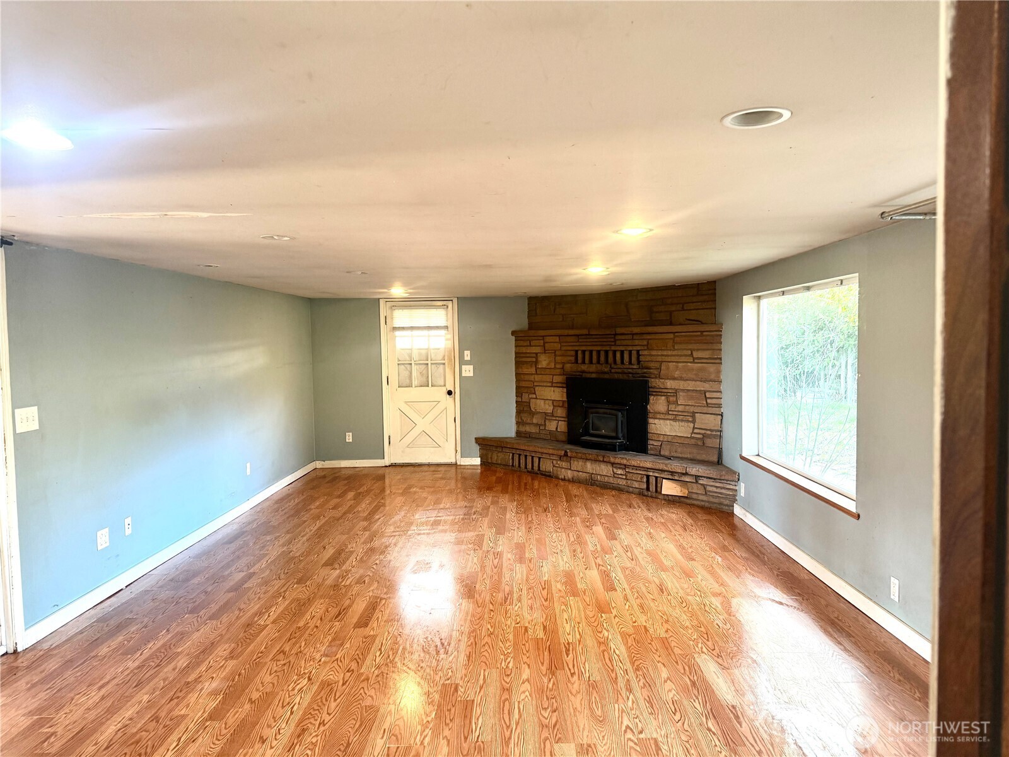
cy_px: 378
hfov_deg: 71.6
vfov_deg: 56.8
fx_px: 700
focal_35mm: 24
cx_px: 504
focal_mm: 6.76
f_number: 1.78
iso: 250
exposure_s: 1/60
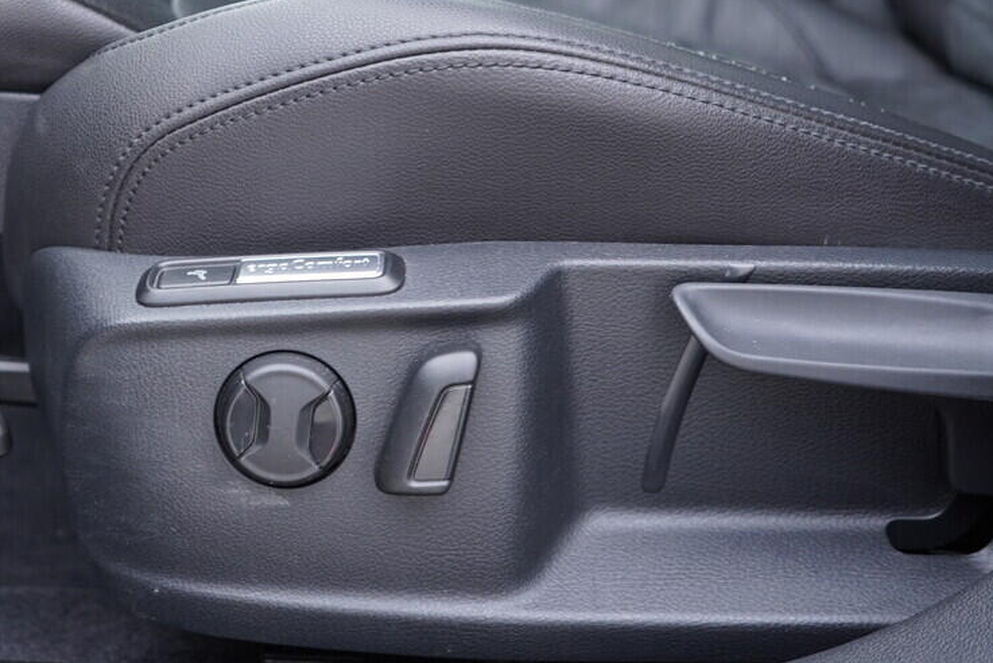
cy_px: 208
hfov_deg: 39.2
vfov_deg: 26.8
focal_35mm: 50
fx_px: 1380
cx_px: 342
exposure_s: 1/40
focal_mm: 24
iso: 250
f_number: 2.8
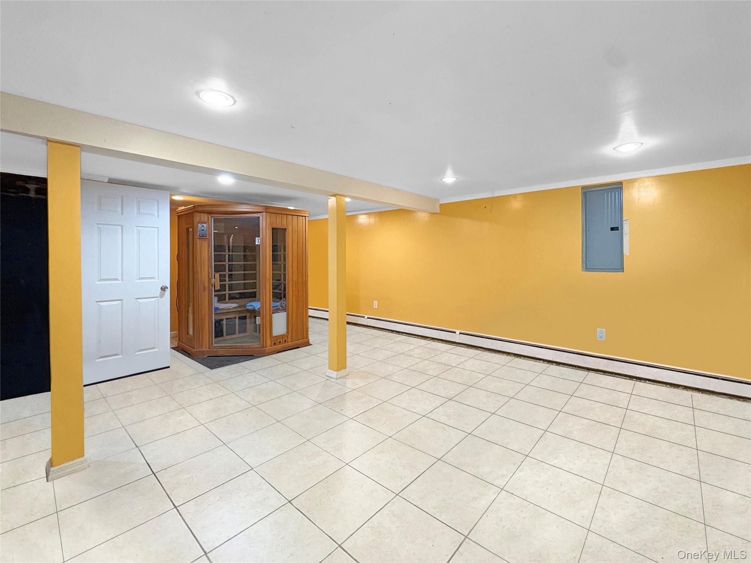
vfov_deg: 85.7
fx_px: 304
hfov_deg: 102.1
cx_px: 376
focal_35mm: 14
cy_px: 282
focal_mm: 2.22
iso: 250
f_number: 2.2
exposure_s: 1/60
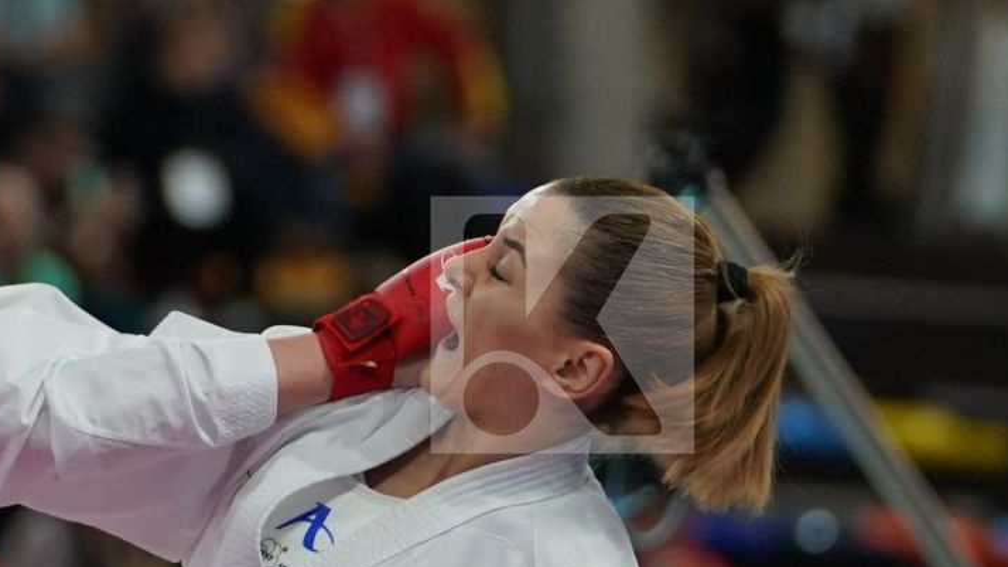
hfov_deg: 4.0
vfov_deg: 2.3
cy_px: 325
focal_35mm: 534
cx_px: 83
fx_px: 14272
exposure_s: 1/1000
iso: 1600
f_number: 2.8
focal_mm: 135
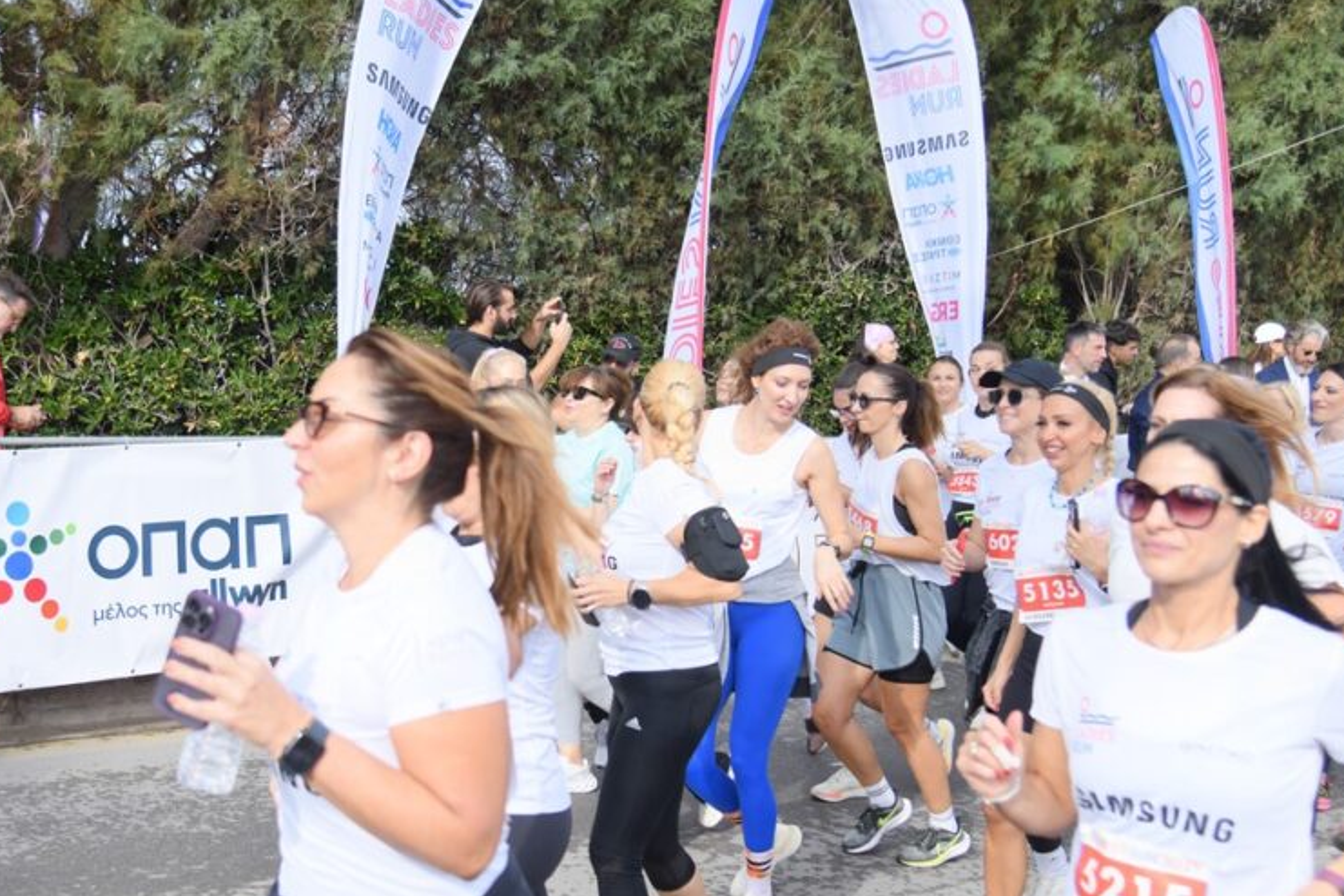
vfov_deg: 28.6
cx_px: 472
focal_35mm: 47
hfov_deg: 41.5
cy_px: 489
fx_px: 1755
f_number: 4
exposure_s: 1/2500
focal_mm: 34
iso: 500
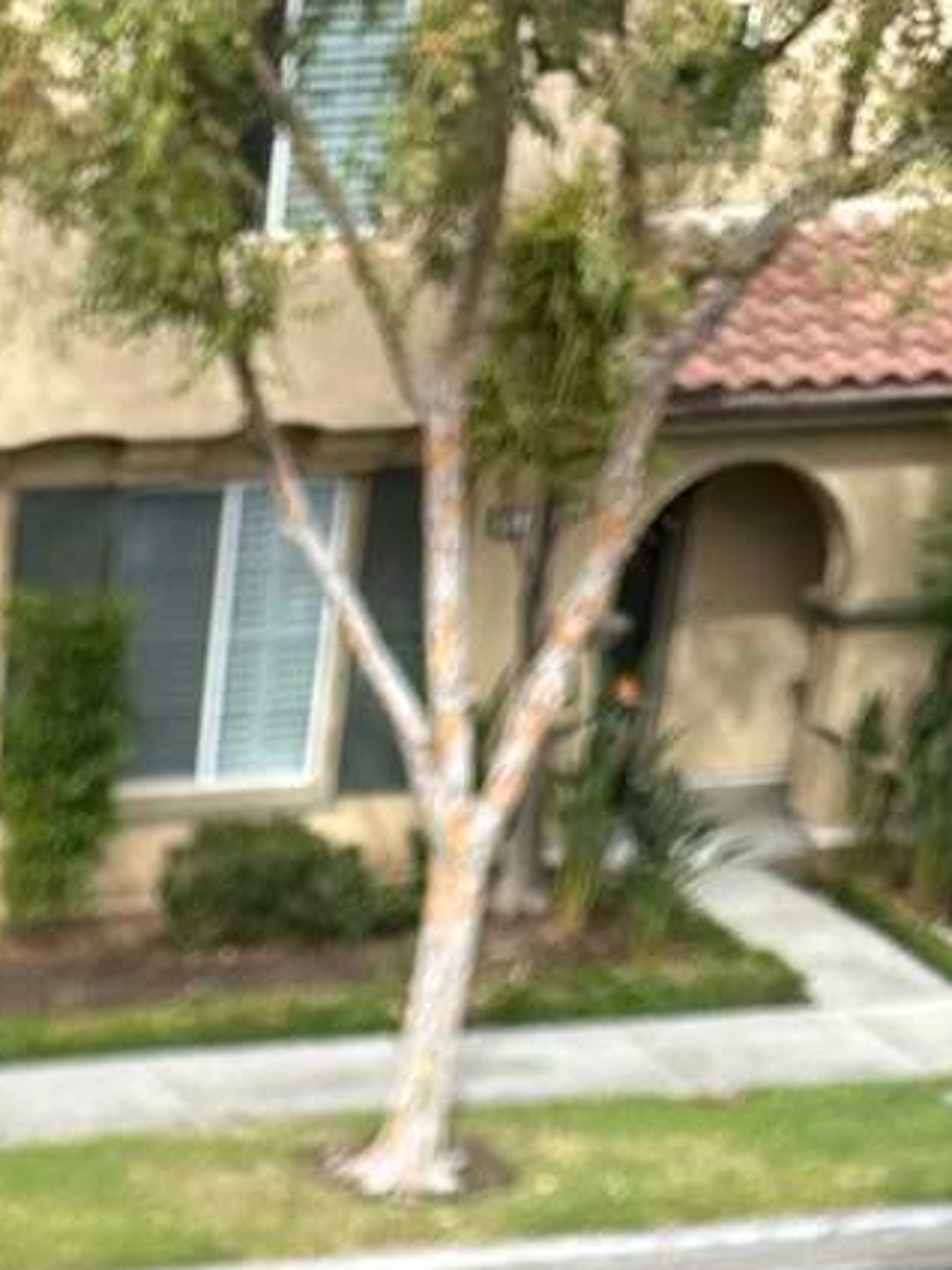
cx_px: -763
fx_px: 4254
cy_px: 2896
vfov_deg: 13.3
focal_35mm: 116
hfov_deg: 11.8
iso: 80
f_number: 1.78
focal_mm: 6.86
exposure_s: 1/1019
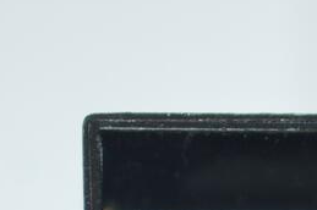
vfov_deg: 3.4
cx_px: 417
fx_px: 3504
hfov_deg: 5.2
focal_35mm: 398
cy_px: 316
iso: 450
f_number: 5.6
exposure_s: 1/15
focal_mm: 55
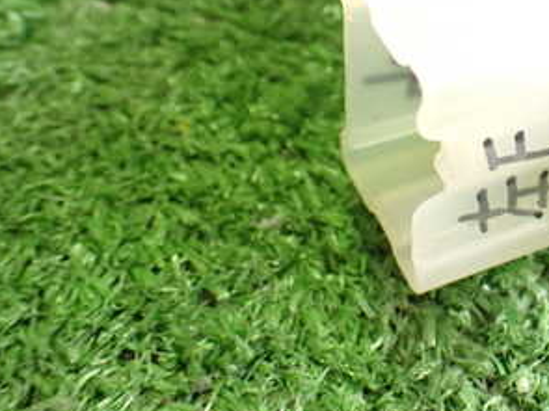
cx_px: 540
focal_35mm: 61
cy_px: 84
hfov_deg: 29.7
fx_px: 967
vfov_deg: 23.7
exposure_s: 1/50
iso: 800
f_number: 2.3
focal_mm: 5.4
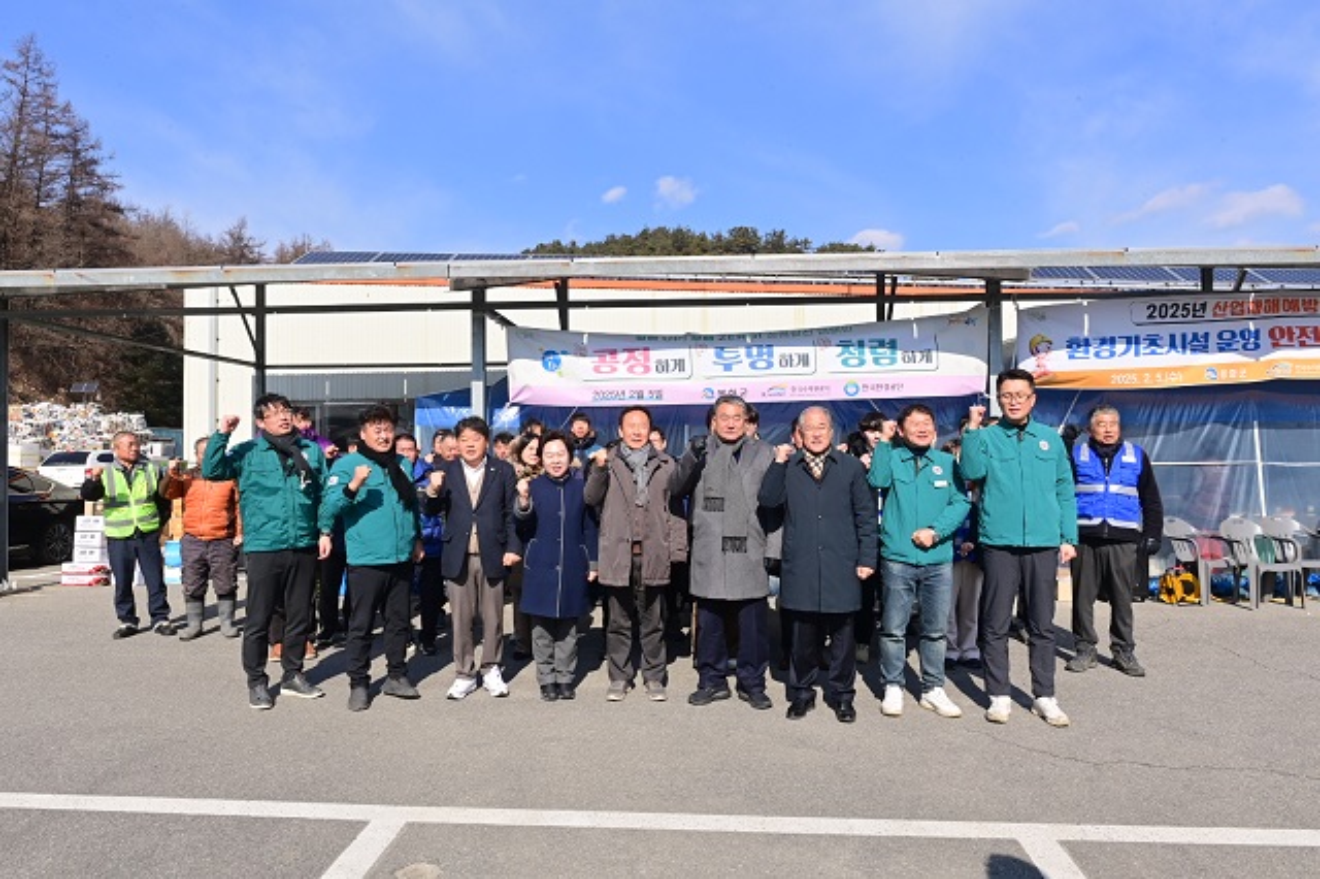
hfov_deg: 73.8
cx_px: 660
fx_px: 880
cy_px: 440
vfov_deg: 53.1
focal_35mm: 24
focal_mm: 24
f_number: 16
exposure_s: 1/160
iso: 320
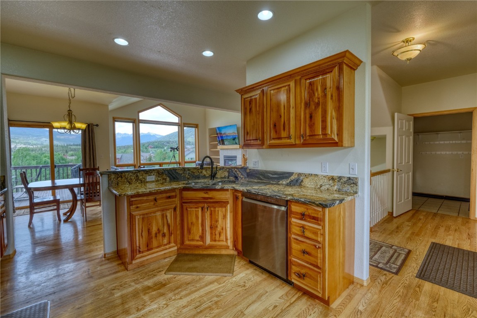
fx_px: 199
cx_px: 238
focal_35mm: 15
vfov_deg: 77.3
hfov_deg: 100.4
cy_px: 159
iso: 800
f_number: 6.4
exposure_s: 1/15
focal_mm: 10
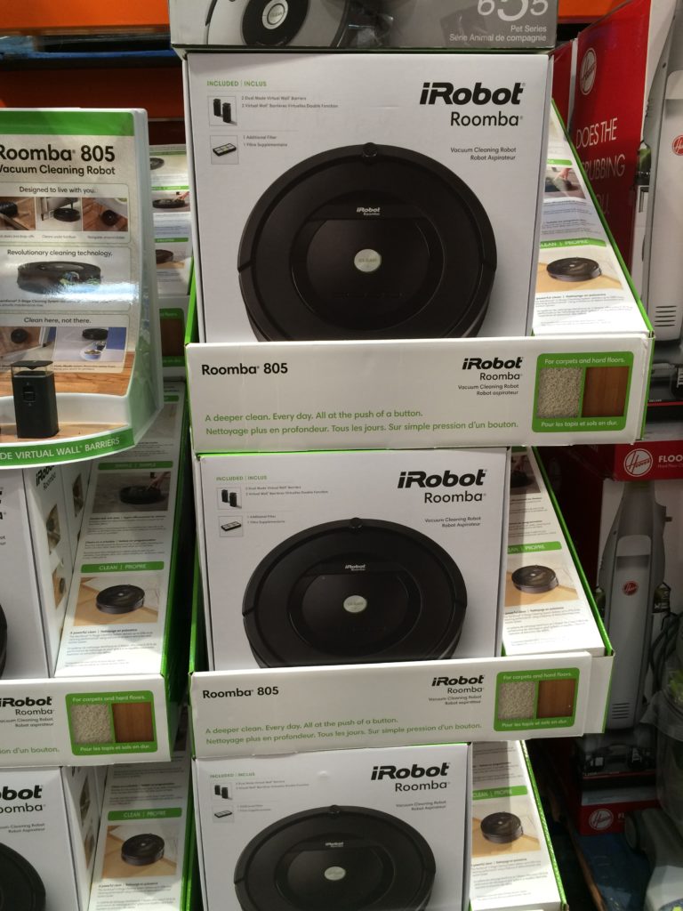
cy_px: 456
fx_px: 763
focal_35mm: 29
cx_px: 342
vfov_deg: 61.7
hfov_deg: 48.2
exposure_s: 1/33
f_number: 2.2
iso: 125
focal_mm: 4.15
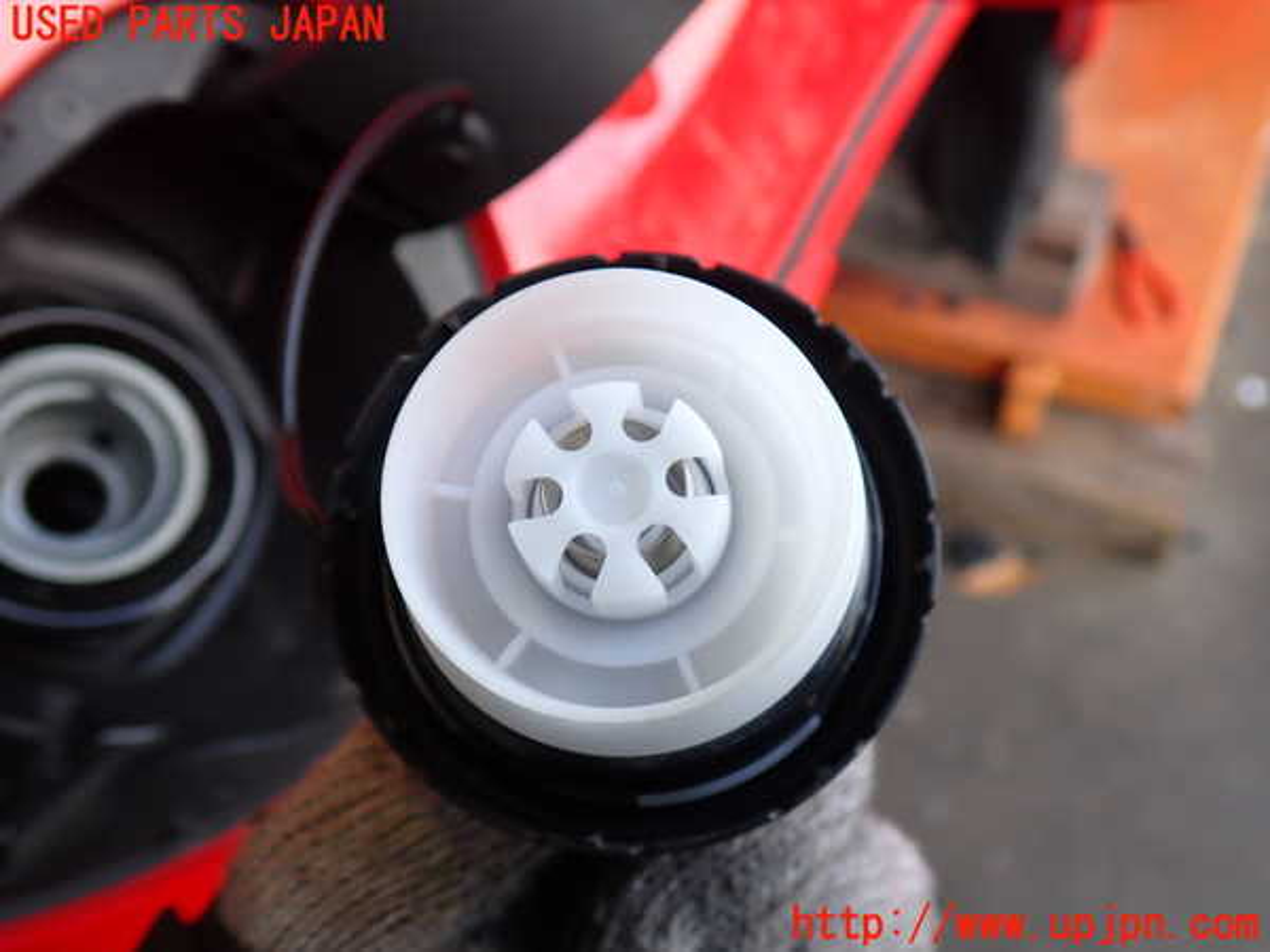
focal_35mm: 30
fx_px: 1101
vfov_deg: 46.8
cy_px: 476
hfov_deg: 60.0
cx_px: 635
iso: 160
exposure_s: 1/125
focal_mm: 5.4
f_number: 2.3
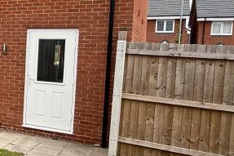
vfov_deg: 25.9
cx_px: -73
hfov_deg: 30.1
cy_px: 66
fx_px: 338
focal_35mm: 52
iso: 64
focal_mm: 2.22
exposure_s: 1/1211
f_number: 2.2
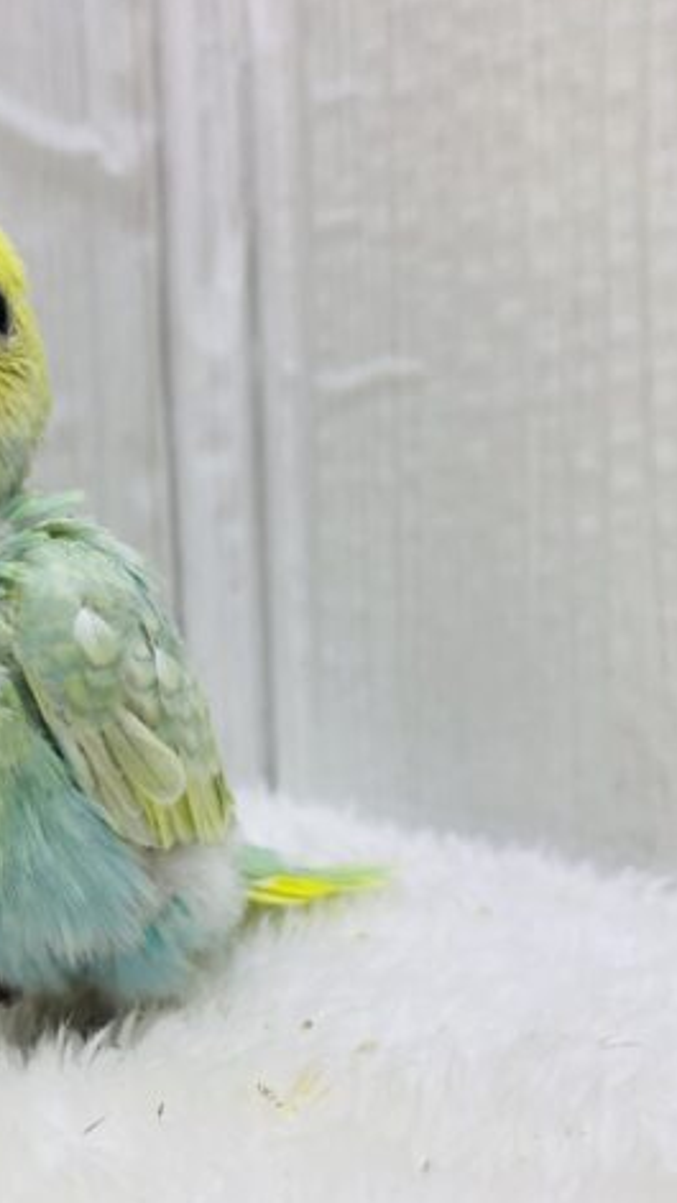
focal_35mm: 37
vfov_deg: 54.0
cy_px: 600
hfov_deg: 31.3
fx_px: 1181
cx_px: 146
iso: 100
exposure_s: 1/100
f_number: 1.8
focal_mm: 4.25
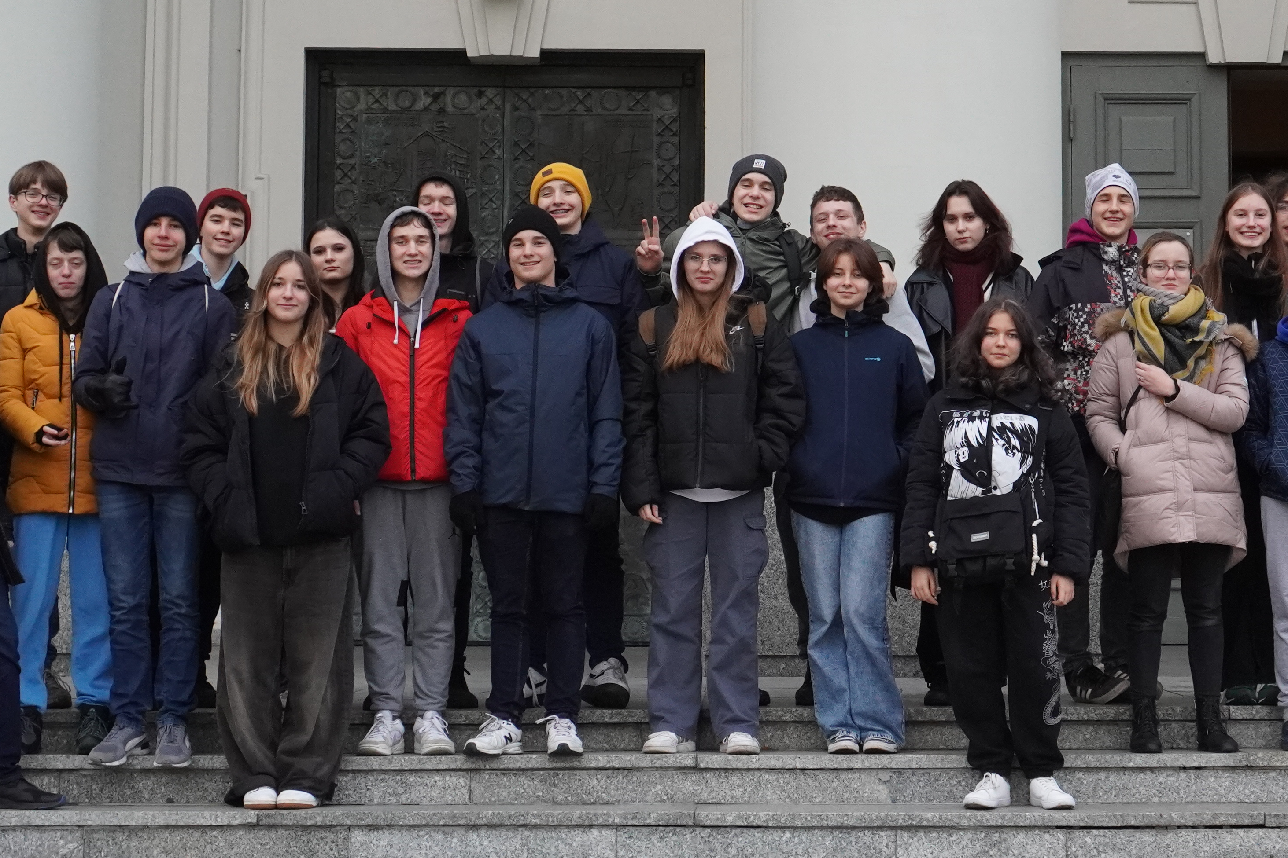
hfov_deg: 25.3
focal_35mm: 80
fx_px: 2862
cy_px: 315
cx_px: 818
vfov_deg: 17.0
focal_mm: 26
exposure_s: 1/500
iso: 2000
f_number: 7.1
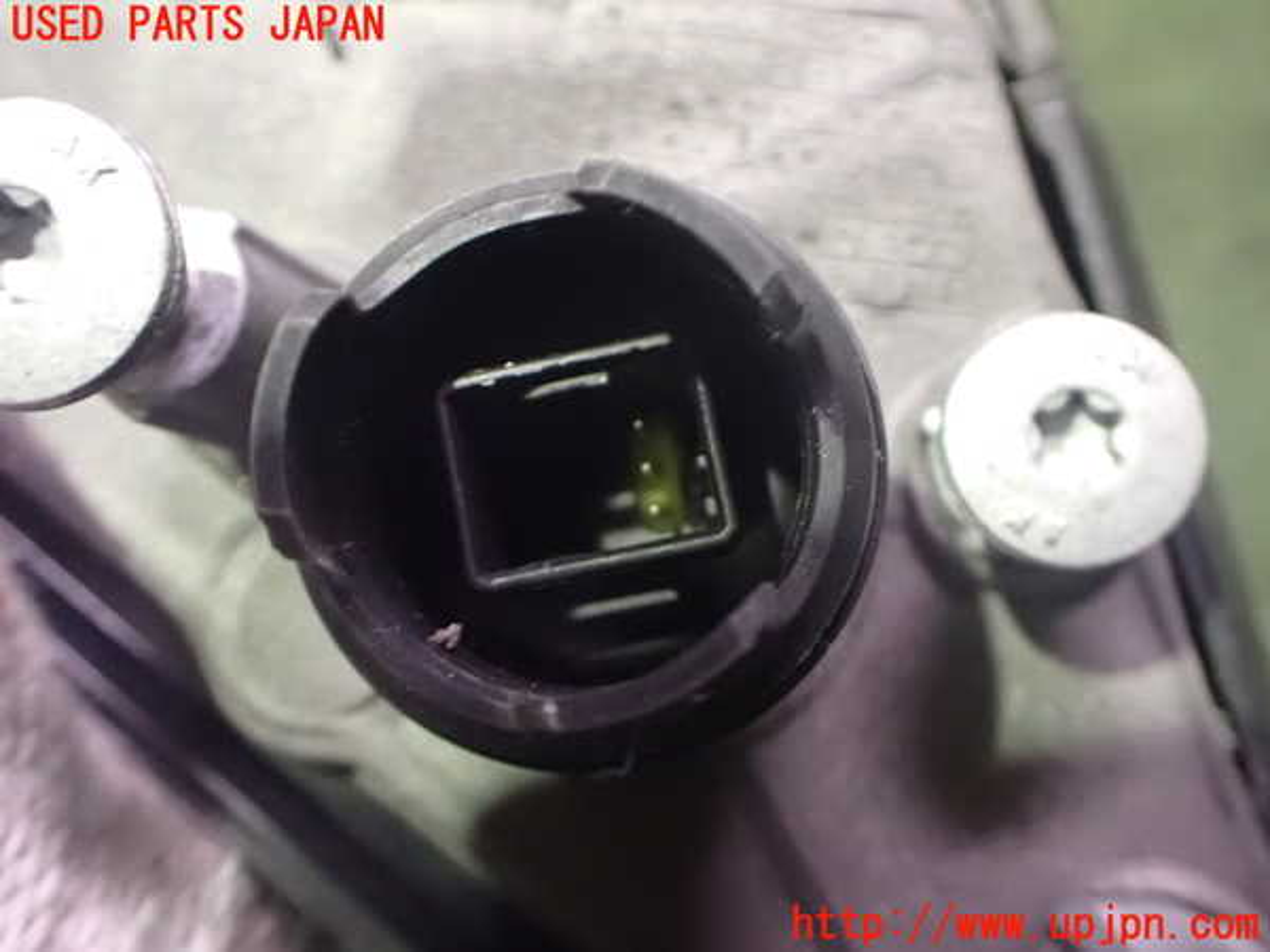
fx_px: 1101
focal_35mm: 30
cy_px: 476
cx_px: 635
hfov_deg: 60.0
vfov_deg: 46.8
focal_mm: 5.4
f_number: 2.3
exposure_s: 1/25
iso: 1600
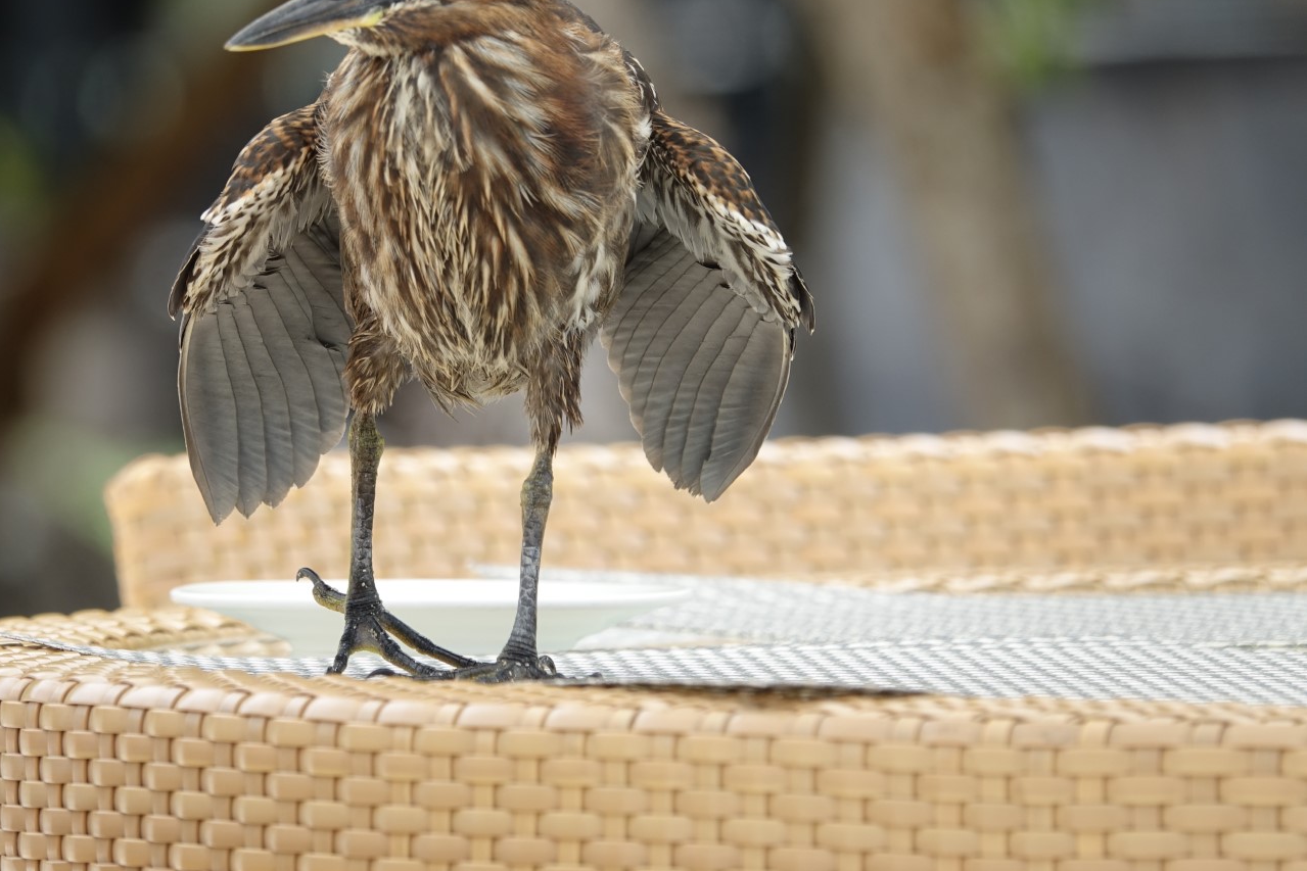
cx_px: 480
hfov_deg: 3.6
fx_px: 20550
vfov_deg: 2.4
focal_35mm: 566
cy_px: 330
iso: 100
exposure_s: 1/250
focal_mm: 163.85
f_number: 4
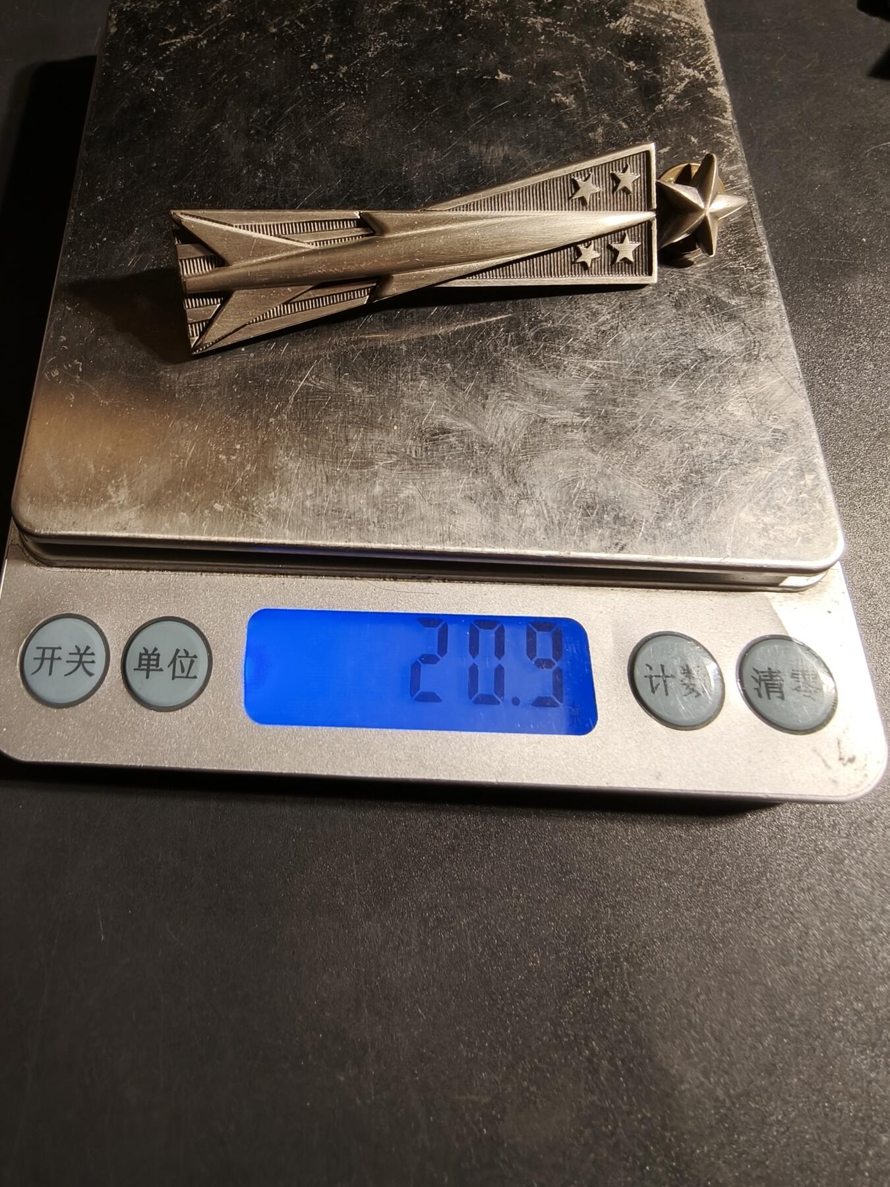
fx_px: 788
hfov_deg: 58.9
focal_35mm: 23
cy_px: 594
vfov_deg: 73.9
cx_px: 445
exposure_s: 1/100
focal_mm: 2.32
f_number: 2
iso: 125
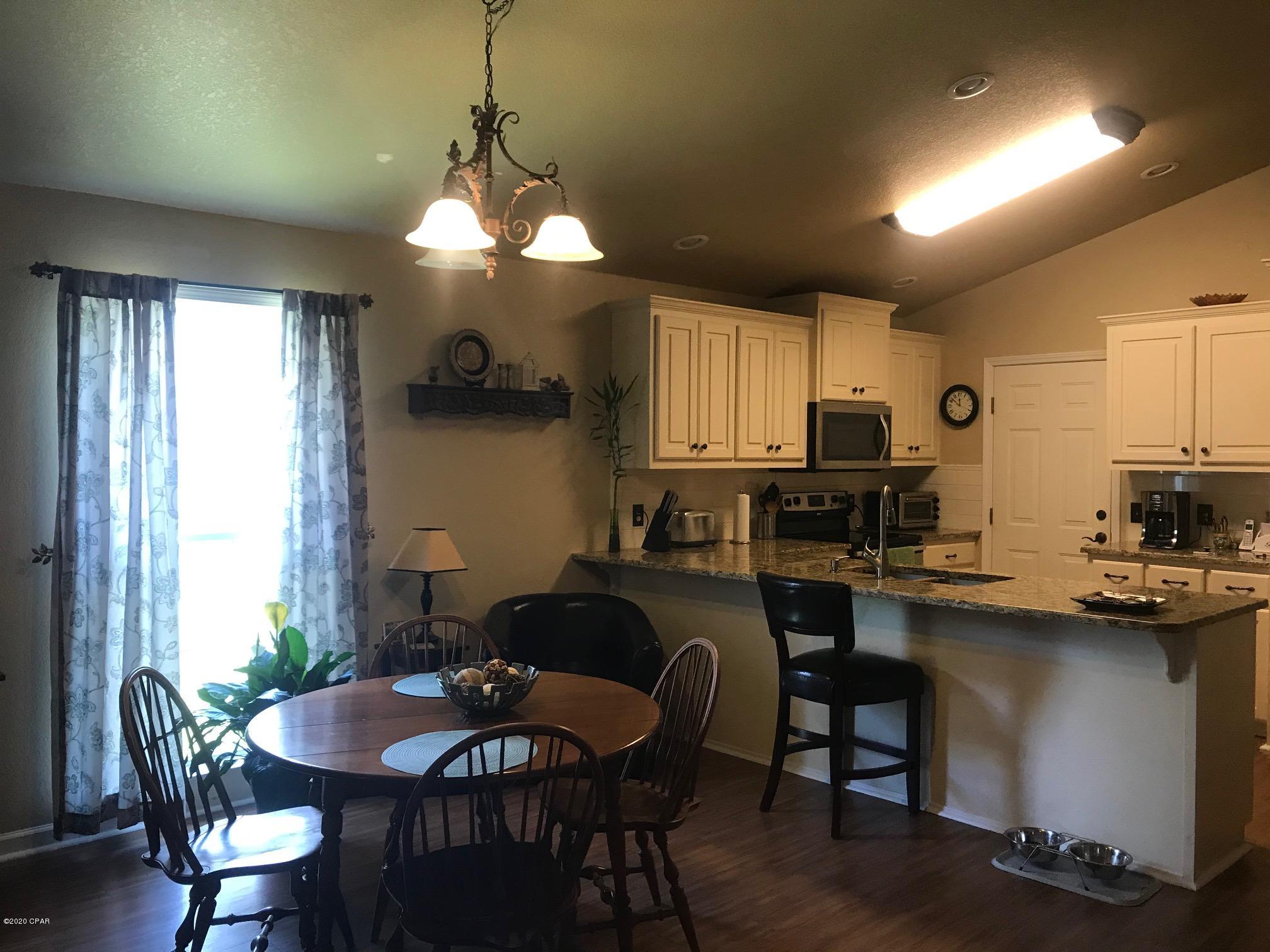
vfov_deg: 49.7
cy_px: 476
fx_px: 1027
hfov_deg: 63.4
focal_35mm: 28
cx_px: 635
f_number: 1.8
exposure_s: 1/30
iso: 40
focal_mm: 3.99
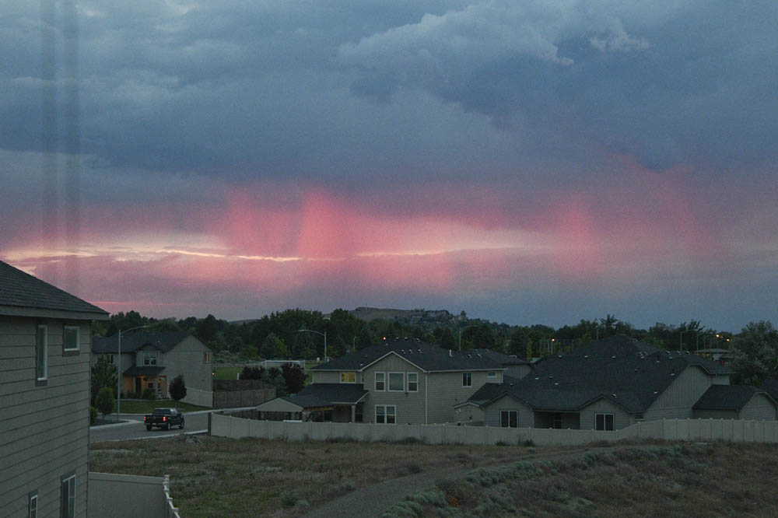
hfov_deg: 25.1
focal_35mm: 81
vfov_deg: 16.8
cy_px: 259
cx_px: 389
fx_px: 1750
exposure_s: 1/200
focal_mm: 68
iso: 8000
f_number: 8
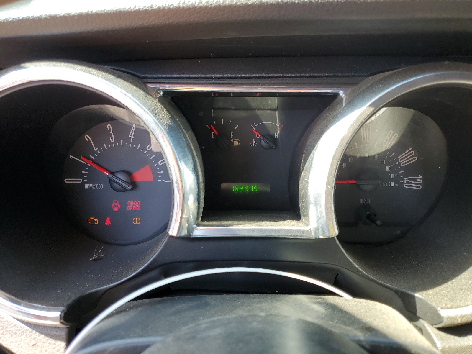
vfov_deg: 53.1
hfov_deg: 67.3
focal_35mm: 26
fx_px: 355
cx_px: 236
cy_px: 177
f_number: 1.5
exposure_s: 1/125
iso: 50
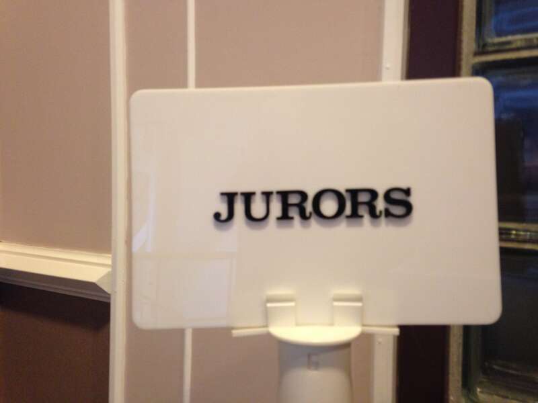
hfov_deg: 55.4
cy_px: 202
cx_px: 269
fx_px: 513
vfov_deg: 42.9
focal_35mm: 33
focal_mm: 4.12
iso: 200
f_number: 2.4
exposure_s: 1/20
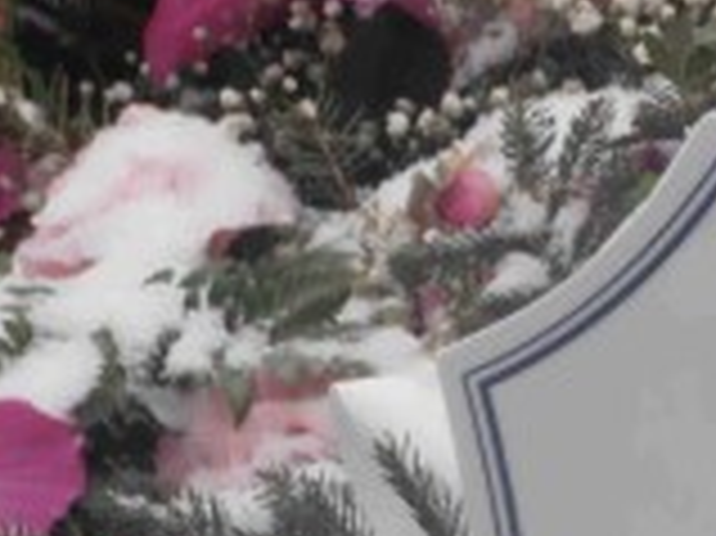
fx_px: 13786
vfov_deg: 2.2
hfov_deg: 3.0
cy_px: 820
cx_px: 1220
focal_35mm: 667
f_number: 5.9
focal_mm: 29.44
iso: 80
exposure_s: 1/160
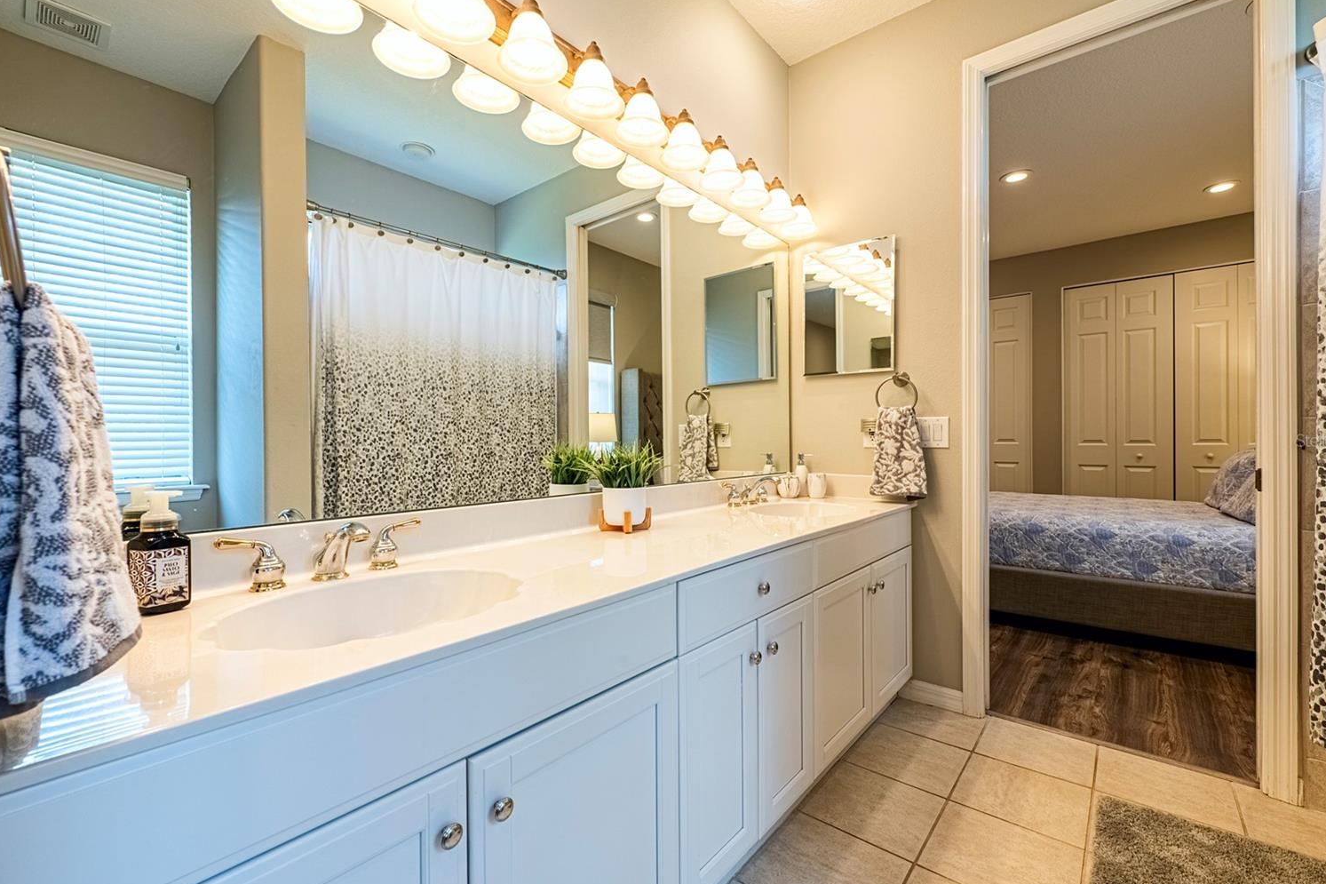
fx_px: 552
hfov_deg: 100.4
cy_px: 440
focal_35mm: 15
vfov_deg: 77.3
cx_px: 664
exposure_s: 1/800
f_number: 8
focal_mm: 14
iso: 400
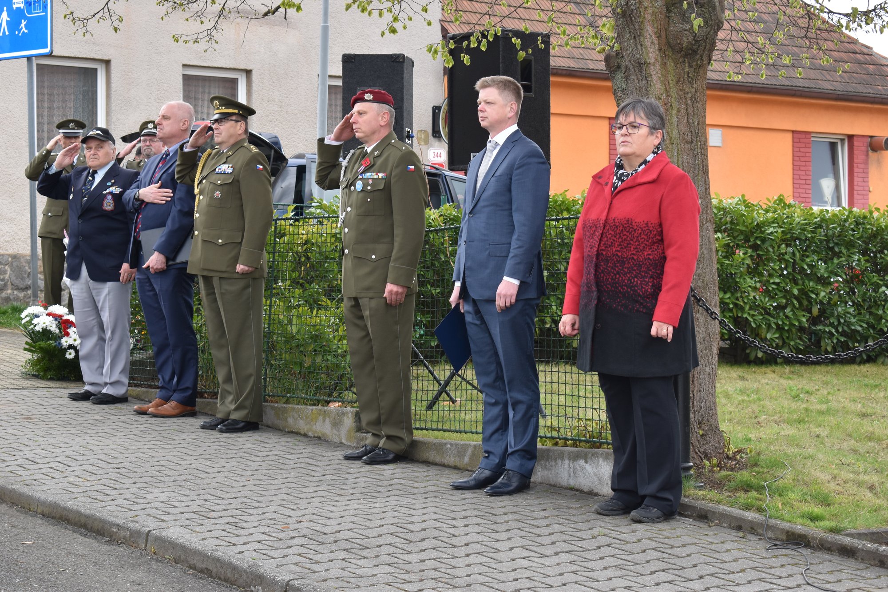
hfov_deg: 24.6
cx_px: 444
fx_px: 2035
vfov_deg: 16.6
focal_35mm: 82
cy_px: 296
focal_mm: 55
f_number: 5.6
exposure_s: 1/100
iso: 220
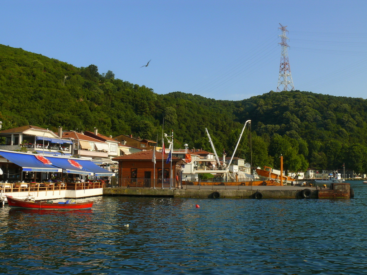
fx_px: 371
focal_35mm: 35
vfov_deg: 40.7
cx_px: 184
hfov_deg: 52.6
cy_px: 138
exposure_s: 1/60
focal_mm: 7.4
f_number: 11
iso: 100
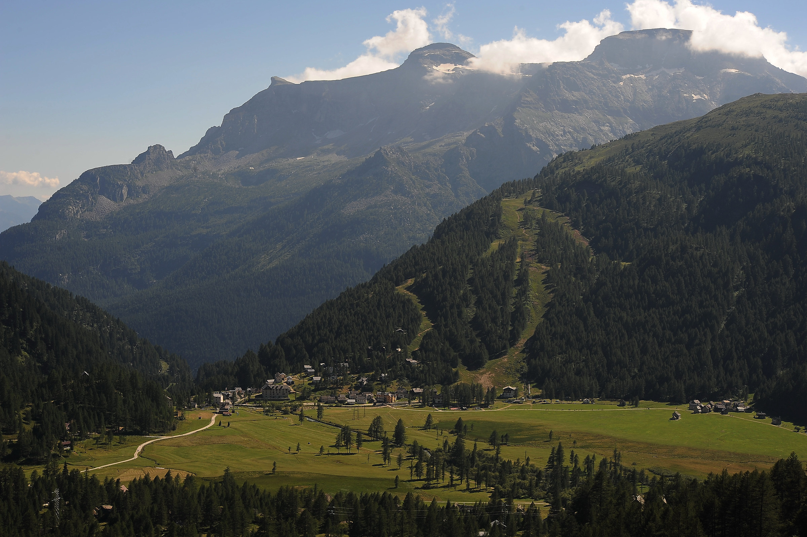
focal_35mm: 60
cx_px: 404
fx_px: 1344
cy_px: 268
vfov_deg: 22.6
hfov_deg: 33.4
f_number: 11
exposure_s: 1/320
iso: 200
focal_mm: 60
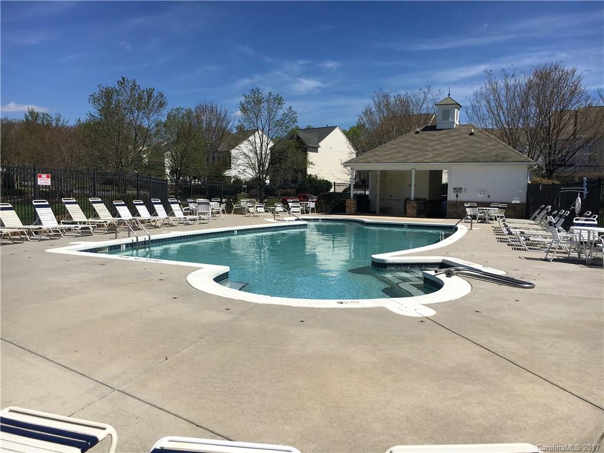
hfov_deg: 61.7
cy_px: 226
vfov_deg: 48.2
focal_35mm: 29
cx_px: 302
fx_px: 506
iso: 25
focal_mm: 4.15
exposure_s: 1/2849
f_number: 2.2
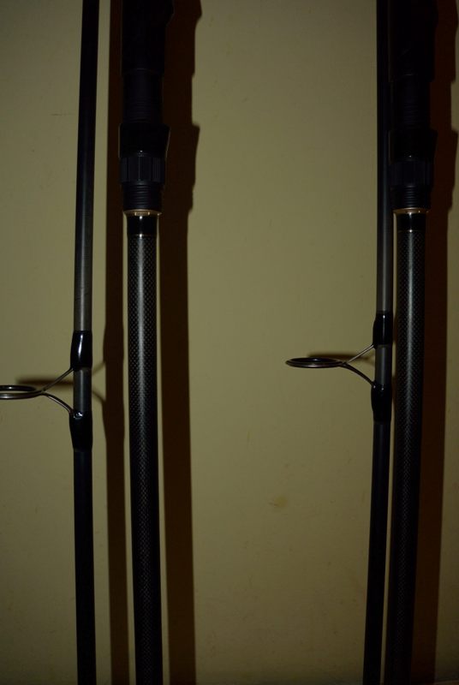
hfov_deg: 45.1
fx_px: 553
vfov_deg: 63.6
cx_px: 230
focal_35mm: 29
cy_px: 342
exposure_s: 1/60
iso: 125
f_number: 3.5
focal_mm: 11
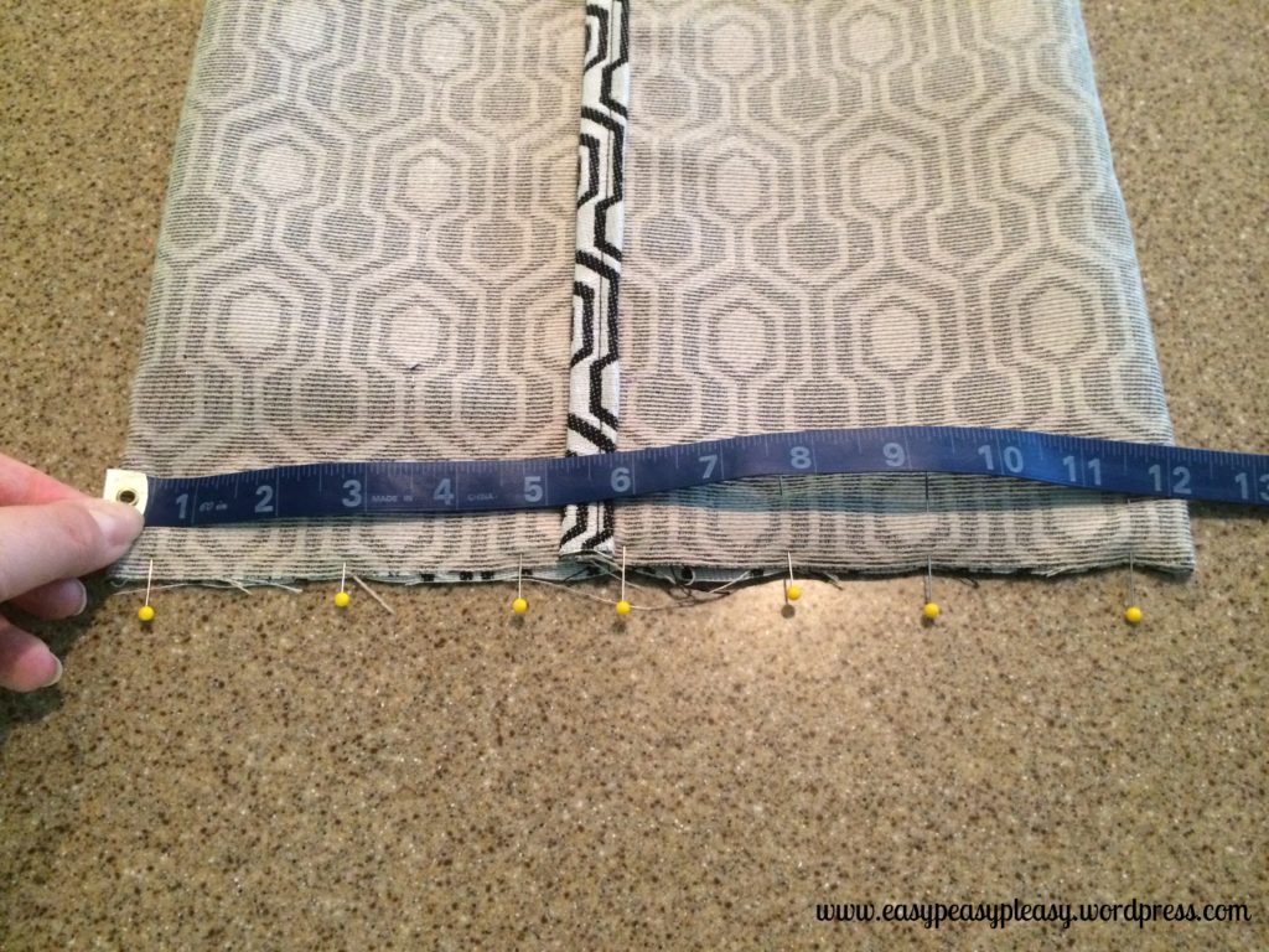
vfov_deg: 46.8
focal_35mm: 30
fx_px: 1100
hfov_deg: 60.0
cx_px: 634
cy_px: 476
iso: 320
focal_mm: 4.12
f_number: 2.2
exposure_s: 1/24
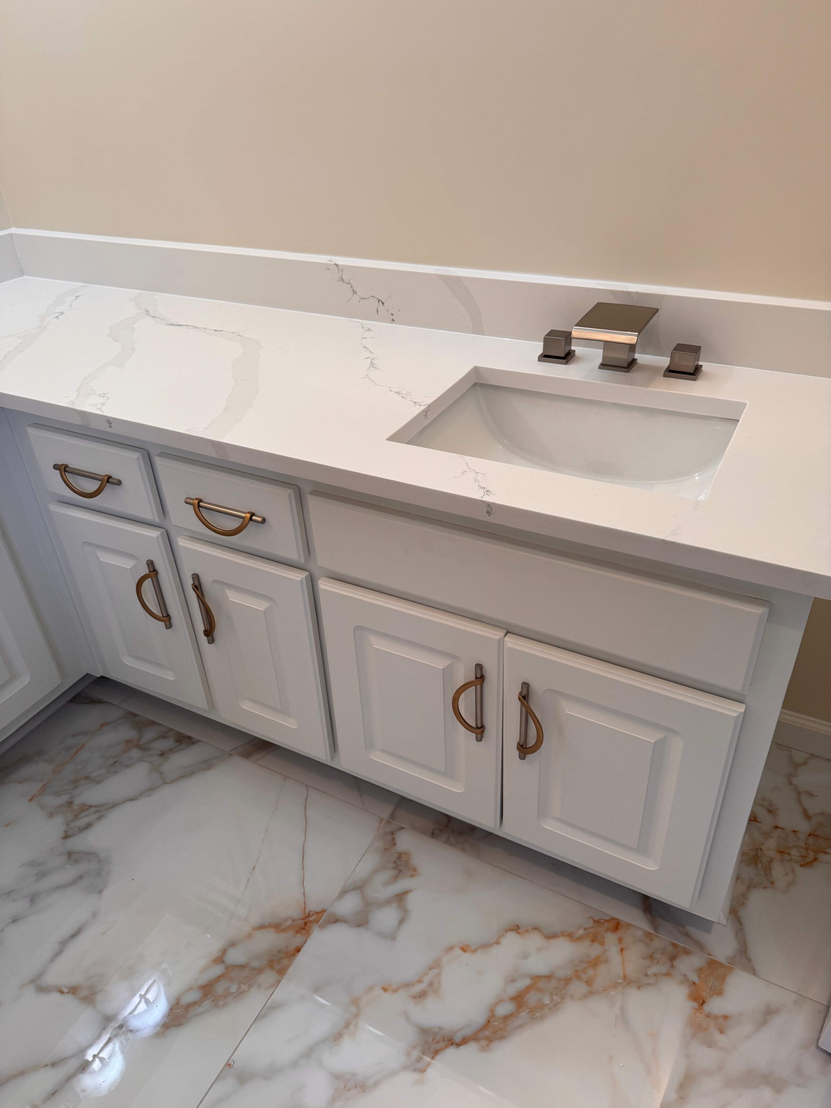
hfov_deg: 56.8
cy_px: 554
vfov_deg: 71.6
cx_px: 416
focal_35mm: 24
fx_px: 768
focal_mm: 6.76
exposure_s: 1/120
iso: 100
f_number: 1.78
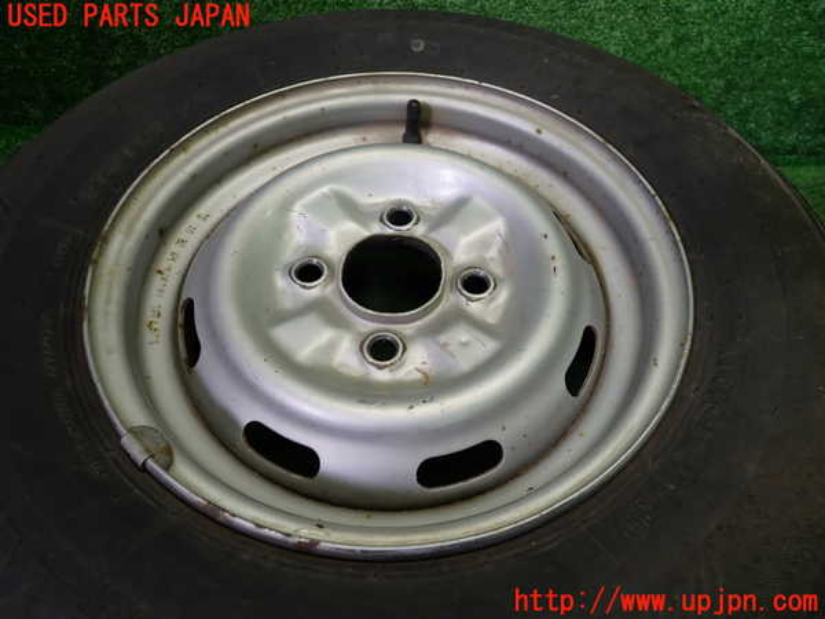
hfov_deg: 69.4
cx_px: 412
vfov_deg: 54.9
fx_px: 596
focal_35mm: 25
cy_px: 310
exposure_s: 1/60
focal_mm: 4.5
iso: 100
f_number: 2
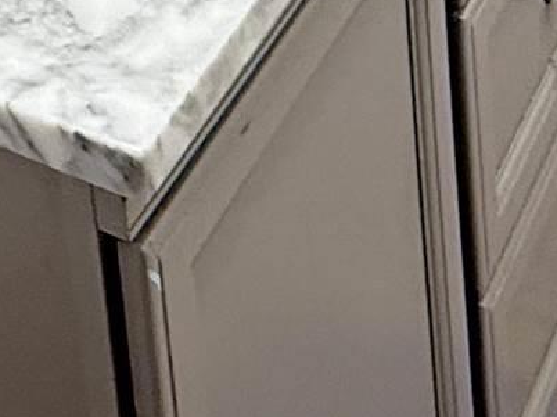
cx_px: -115
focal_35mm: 107
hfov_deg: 17.5
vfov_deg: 10.4
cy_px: -786
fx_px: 1721
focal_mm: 2.22
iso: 250
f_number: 2.2
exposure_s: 1/60
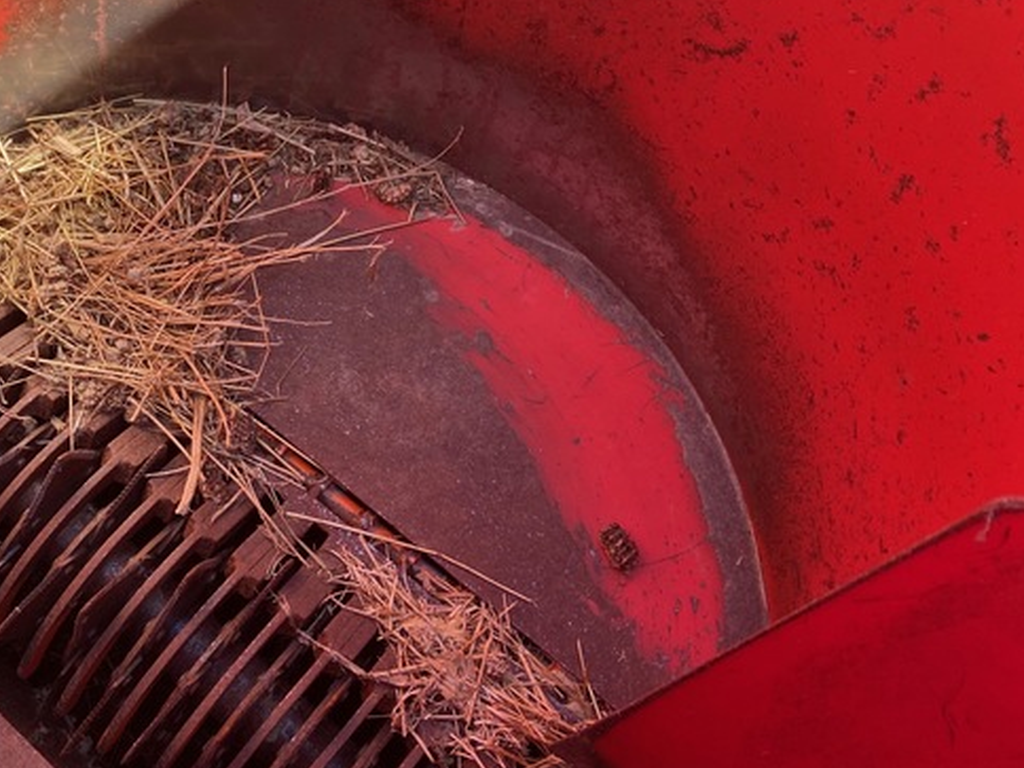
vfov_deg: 33.6
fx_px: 1272
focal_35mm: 43
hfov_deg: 41.7
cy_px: 336
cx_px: 188
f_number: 1.8
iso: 32
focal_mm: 4.25
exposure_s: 1/315
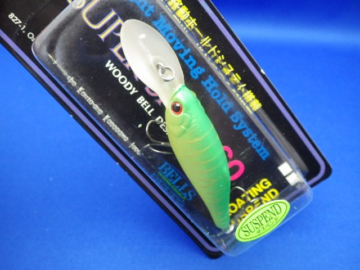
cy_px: 135
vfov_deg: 45.4
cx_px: 180
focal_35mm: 31
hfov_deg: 58.4
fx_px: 322
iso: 640
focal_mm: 5.5
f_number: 2.3
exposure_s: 1/45
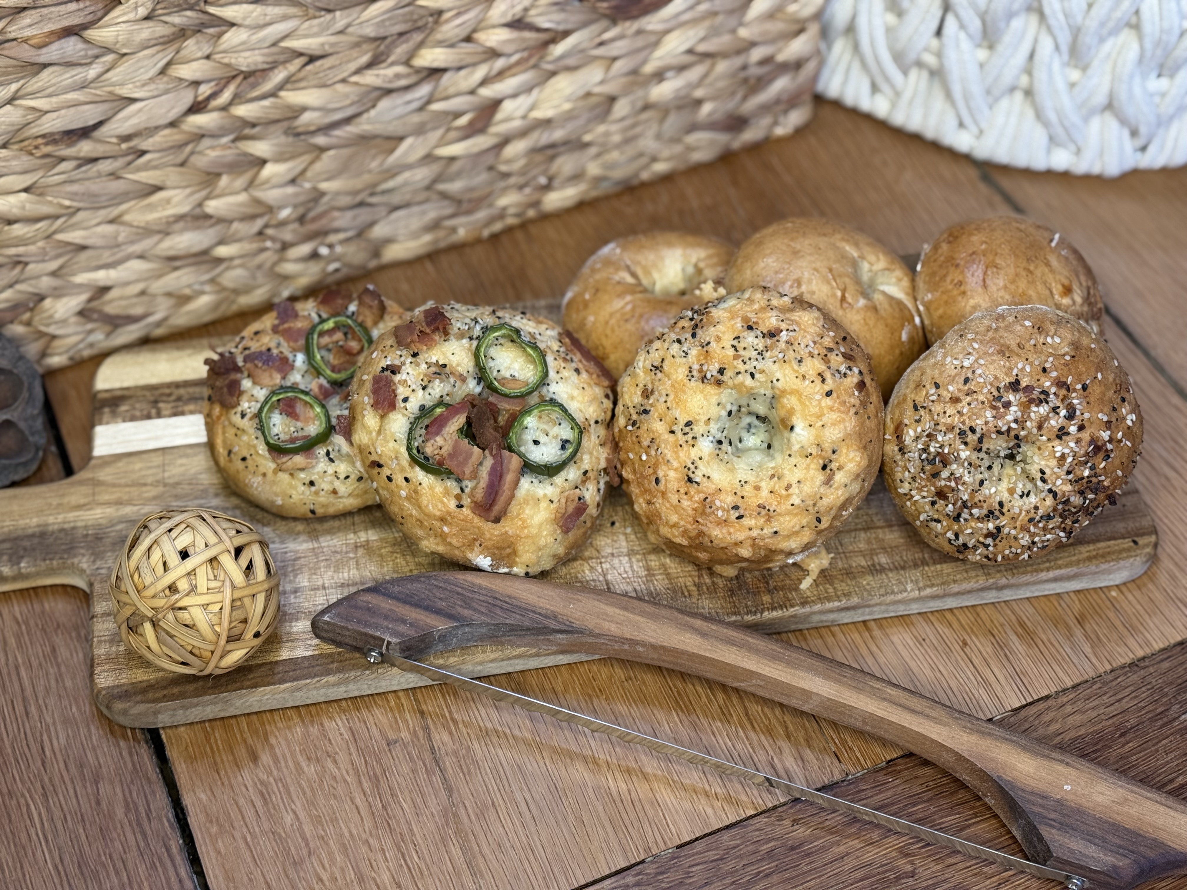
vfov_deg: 30.3
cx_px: 594
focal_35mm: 48
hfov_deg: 39.7
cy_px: 445
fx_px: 1646
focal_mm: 6.76
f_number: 1.78
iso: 125
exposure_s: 1/120
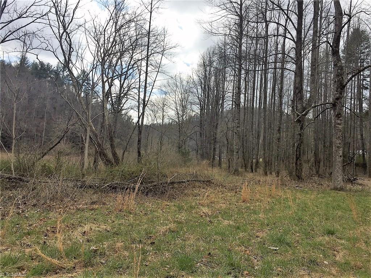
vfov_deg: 48.2
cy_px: 139
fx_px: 311
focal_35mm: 29
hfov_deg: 61.7
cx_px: 186
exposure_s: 1/1980
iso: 32
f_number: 2.2
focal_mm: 4.15
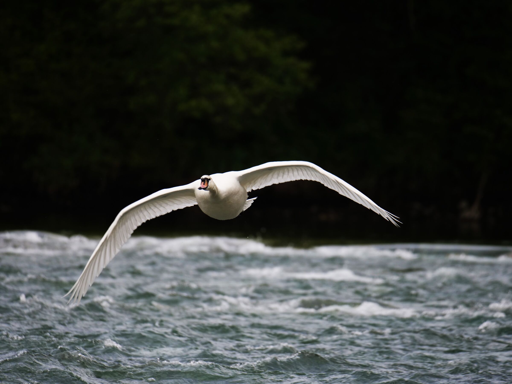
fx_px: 11833
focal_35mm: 800
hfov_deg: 2.5
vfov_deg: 1.9
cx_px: 256
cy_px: 192
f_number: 6.3
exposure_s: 1/640
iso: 320
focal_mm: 400
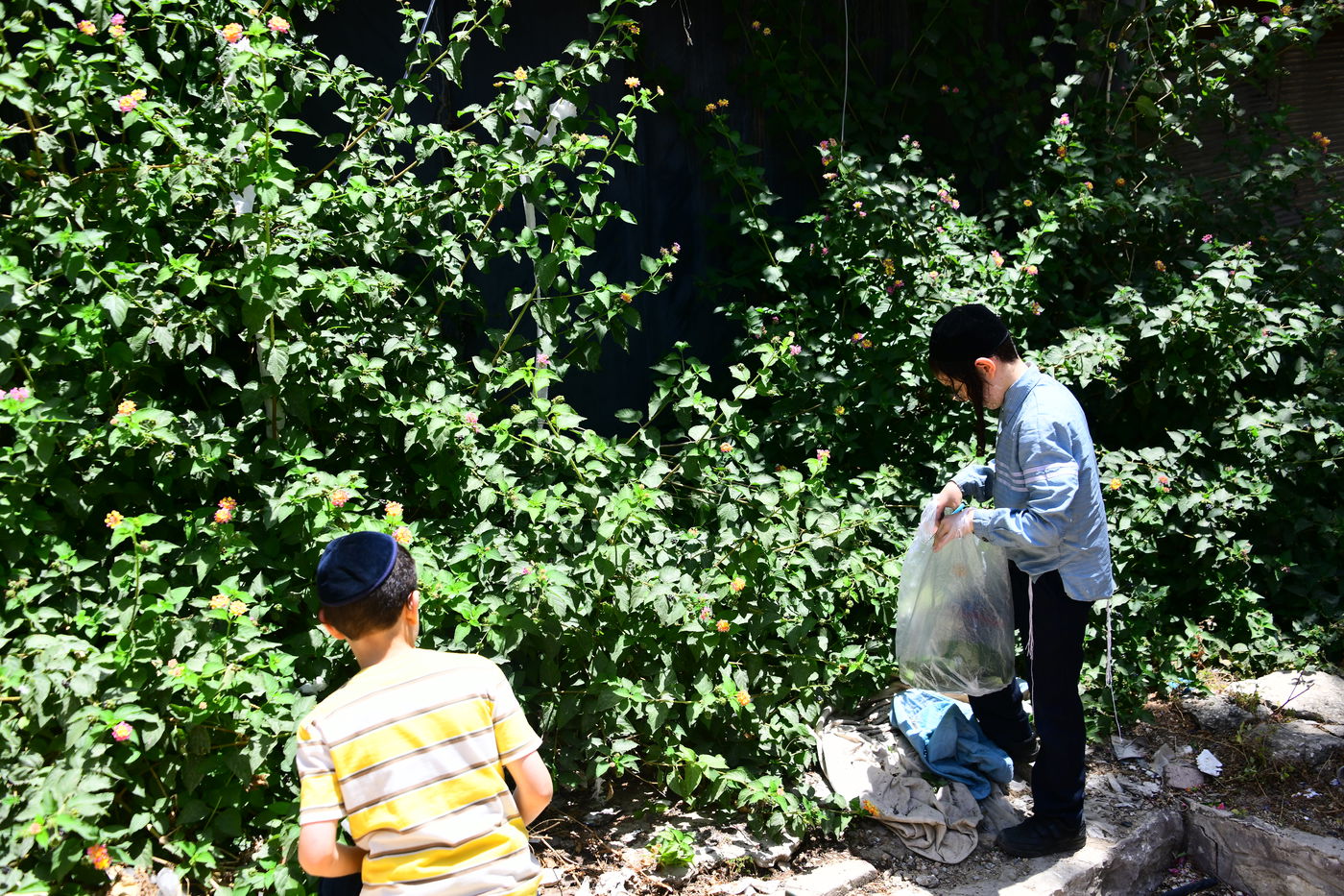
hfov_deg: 44.5
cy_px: 448
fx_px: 1642
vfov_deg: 30.5
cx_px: 672
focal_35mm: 44
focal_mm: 44
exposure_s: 1/400
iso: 160
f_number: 5.6
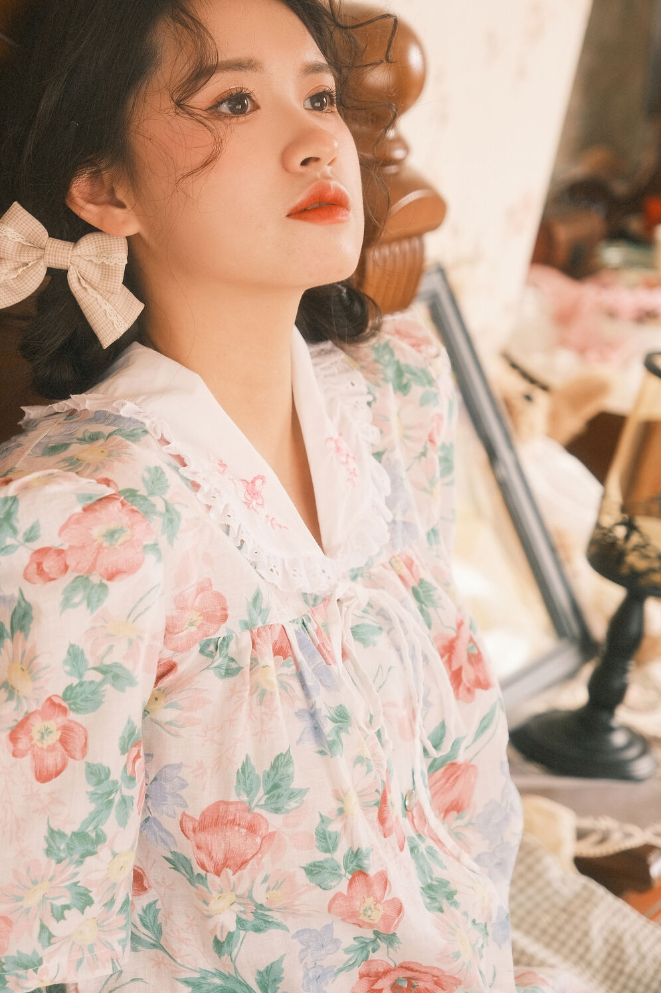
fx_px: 2424
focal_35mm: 88
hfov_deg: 15.5
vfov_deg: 23.1
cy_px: 416
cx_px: 271
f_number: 2.8
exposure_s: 1/125
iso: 320
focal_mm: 48.5
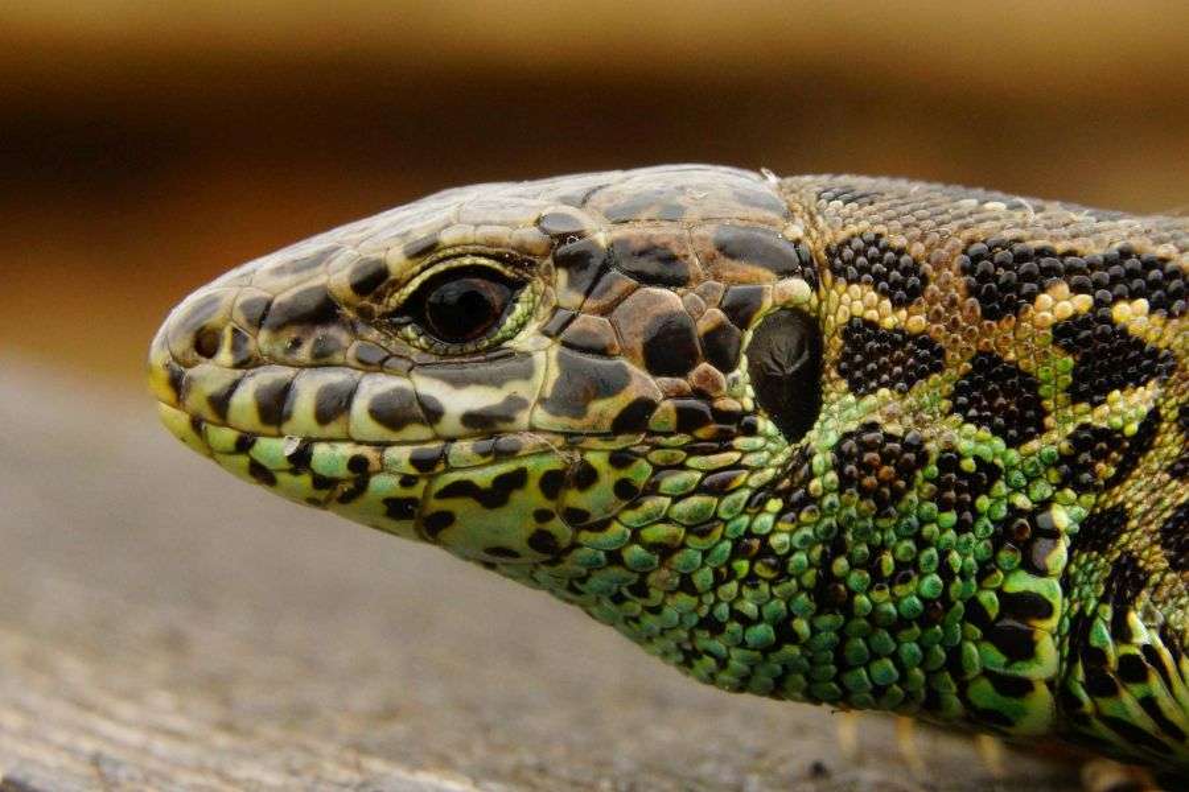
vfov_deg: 11.4
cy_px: 396
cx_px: 594
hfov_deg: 17.1
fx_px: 3963
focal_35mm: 120
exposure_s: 1/40
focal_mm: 80
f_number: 16
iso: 640
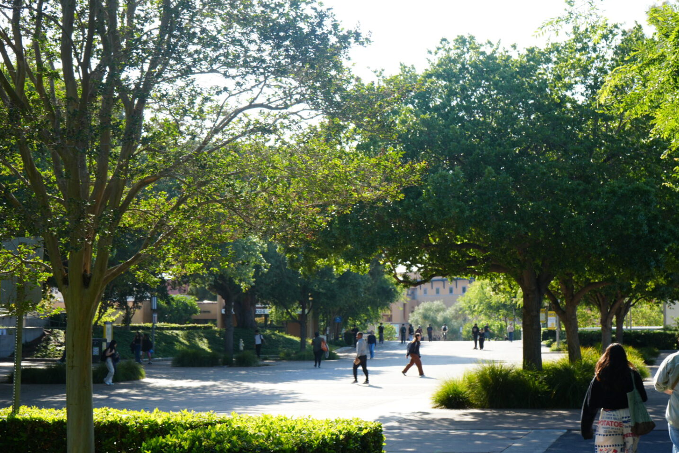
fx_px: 1113
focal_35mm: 59
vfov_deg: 23.0
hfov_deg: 33.9
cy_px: 252
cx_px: 364
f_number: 6.3
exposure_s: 1/100
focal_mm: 44
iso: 100
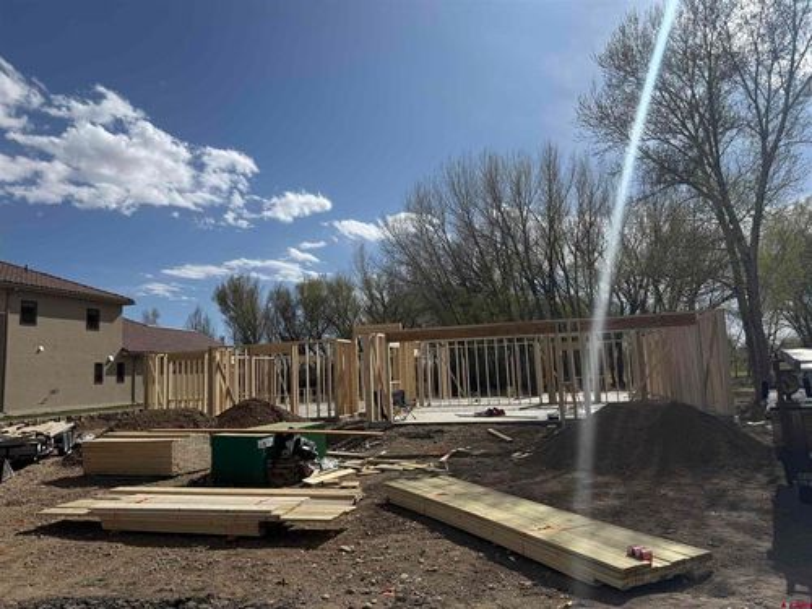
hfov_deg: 71.6
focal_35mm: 24
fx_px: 563
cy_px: 304
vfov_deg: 56.8
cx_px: 406
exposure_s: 1/10309
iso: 80
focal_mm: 6.76
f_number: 1.78
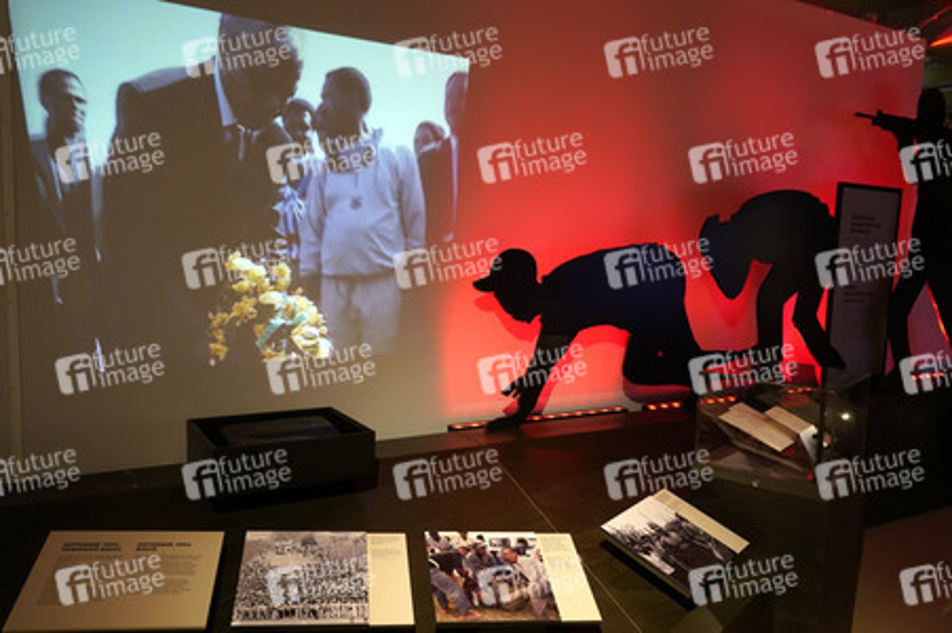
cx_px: 476
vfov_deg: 46.3
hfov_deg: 65.5
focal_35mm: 28
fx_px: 740
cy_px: 316
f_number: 7.1
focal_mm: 28
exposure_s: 1/100
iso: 1250
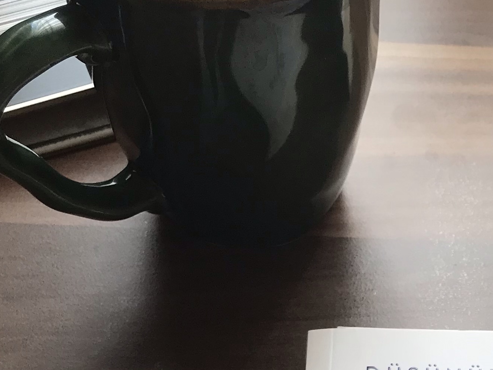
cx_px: 479
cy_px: 549
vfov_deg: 16.0
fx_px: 1211
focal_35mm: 85
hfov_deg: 22.3
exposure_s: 1/127
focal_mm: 3.99
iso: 20
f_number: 1.8
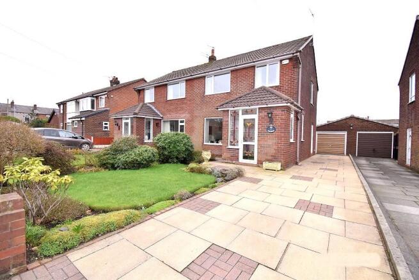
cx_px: 210
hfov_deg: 100.4
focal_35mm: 15
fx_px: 175
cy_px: 140
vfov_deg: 77.4
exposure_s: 1/200
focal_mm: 10
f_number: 9.5
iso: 1600
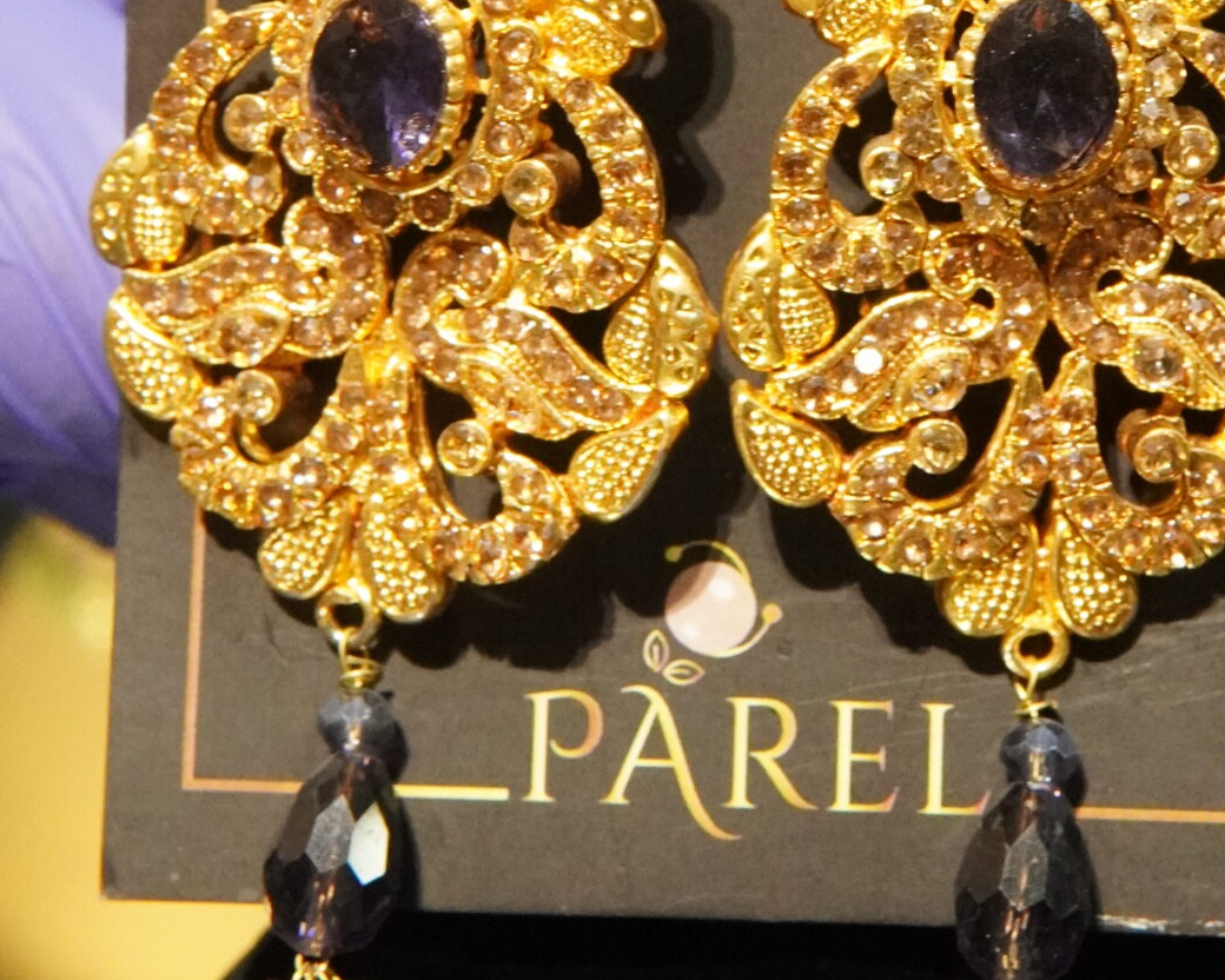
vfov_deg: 14.6
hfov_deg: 18.3
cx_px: 918
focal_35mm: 104
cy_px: 45
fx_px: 3771
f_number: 9
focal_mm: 30
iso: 6400
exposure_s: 1/80
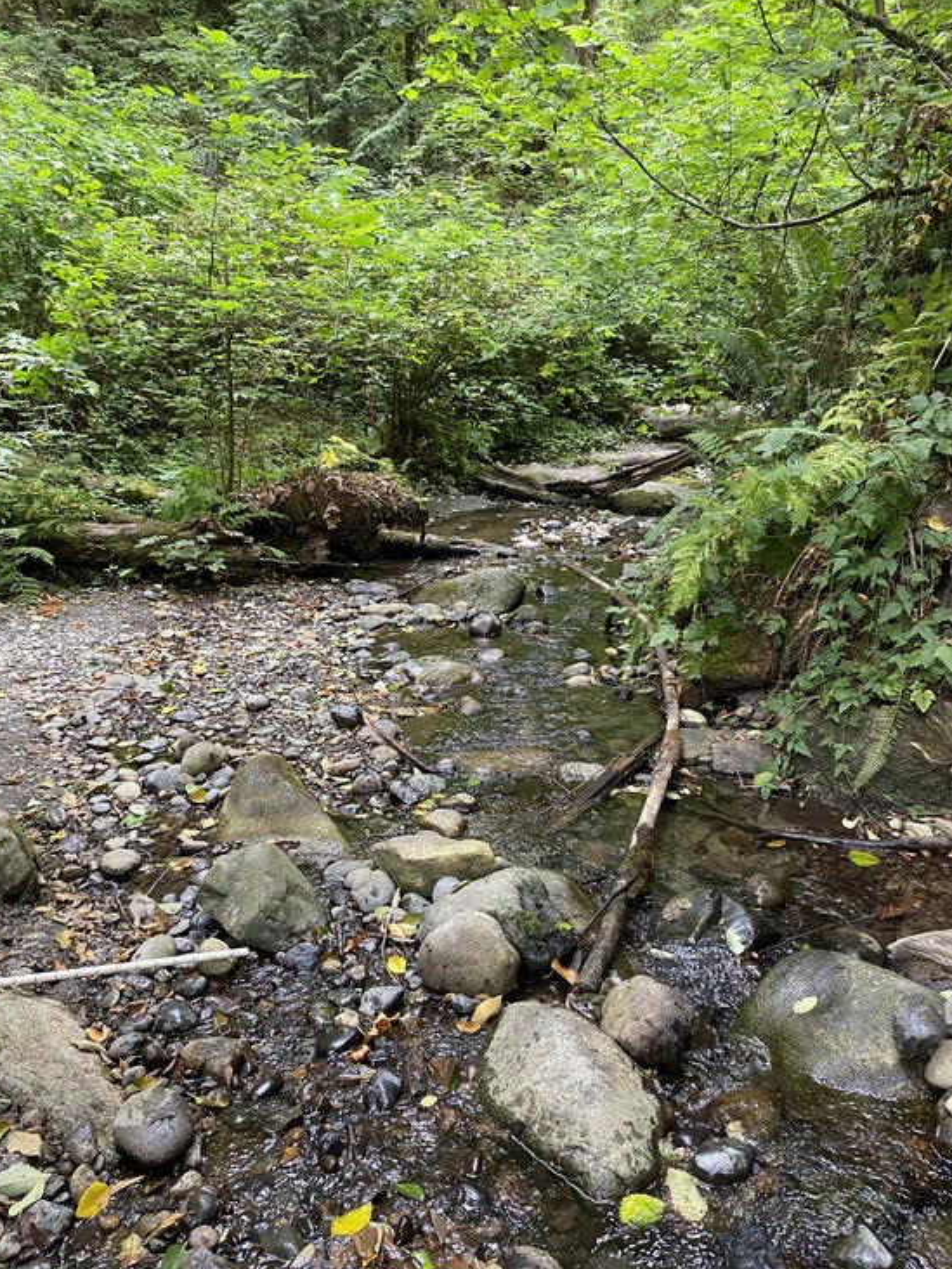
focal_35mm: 27
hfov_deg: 51.4
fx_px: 990
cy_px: 654
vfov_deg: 65.3
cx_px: 475
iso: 200
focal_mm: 4.25
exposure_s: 1/60
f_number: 1.8
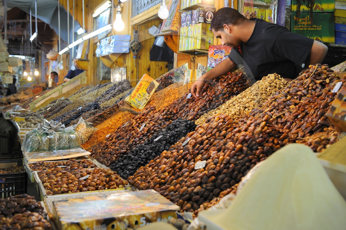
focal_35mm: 45
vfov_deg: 29.8
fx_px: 432
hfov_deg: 43.6
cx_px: 173
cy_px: 115
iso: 800
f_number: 4
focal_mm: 45
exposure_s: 1/50
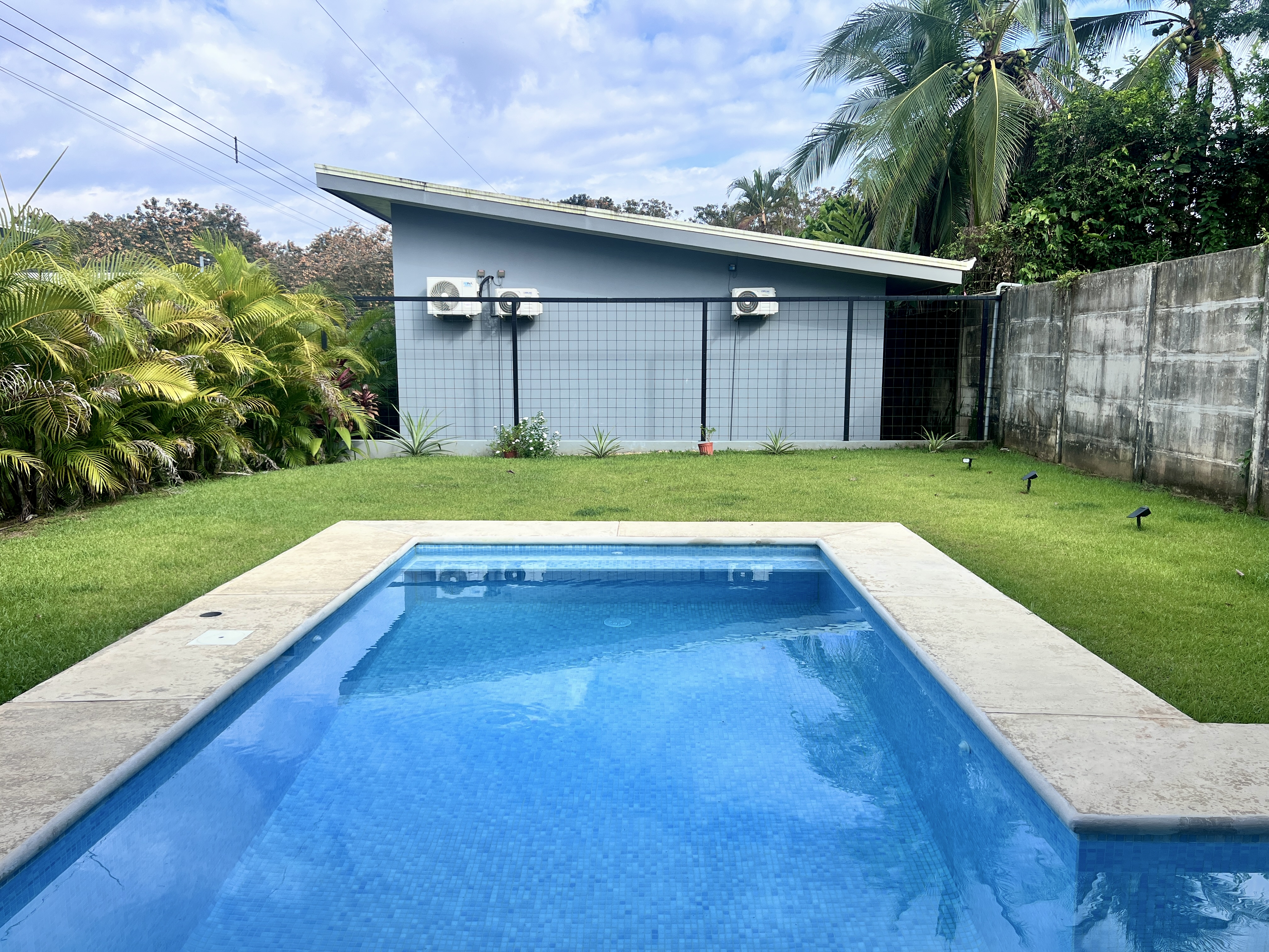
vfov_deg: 53.1
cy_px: 476
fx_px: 953
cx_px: 634
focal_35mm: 26
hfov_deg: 67.3
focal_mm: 5.7
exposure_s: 1/2695
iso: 50
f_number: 1.5
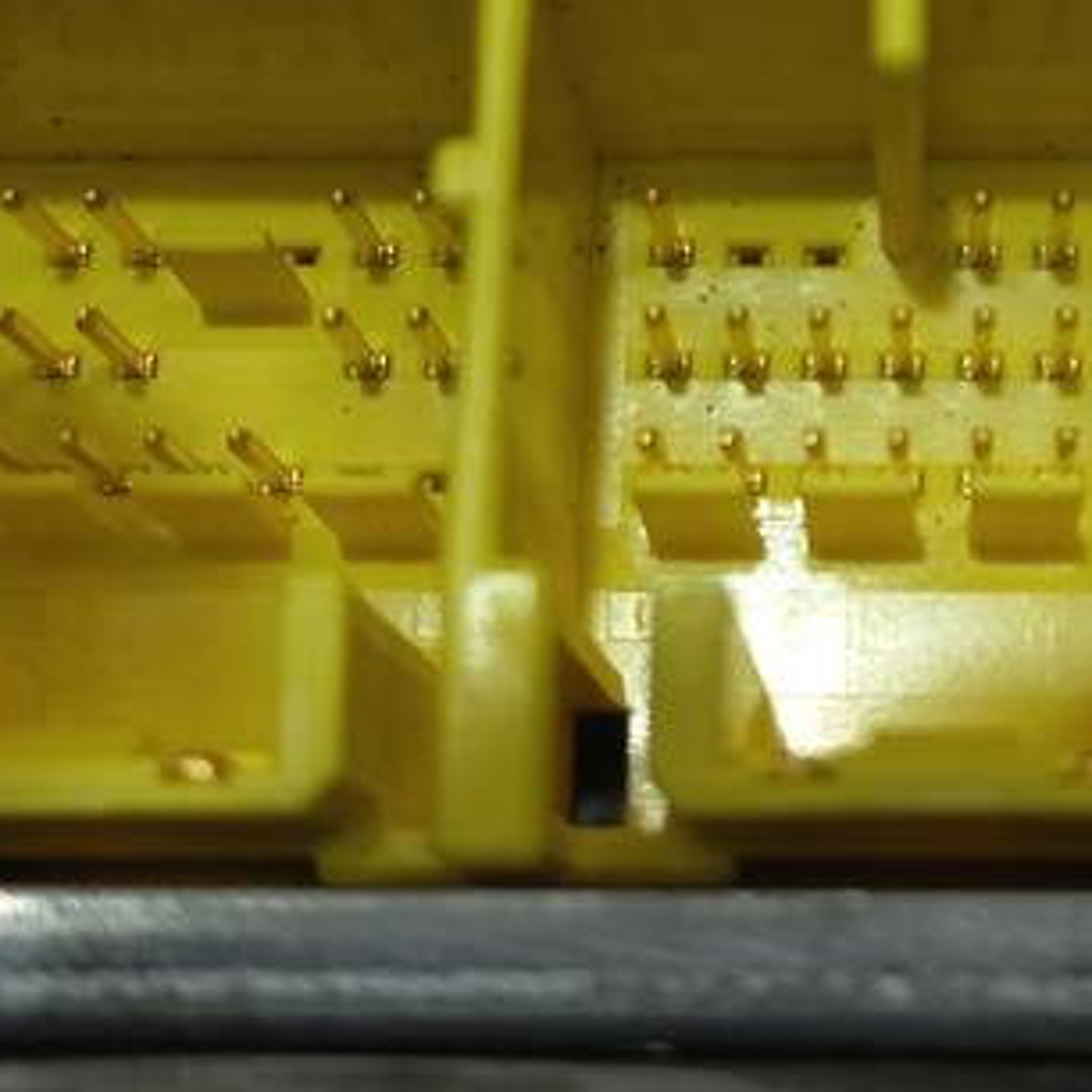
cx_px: 874
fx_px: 2641
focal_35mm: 74
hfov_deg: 23.0
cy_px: 161
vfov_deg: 22.9
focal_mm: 4.6
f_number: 1.8
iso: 25
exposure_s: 1/115
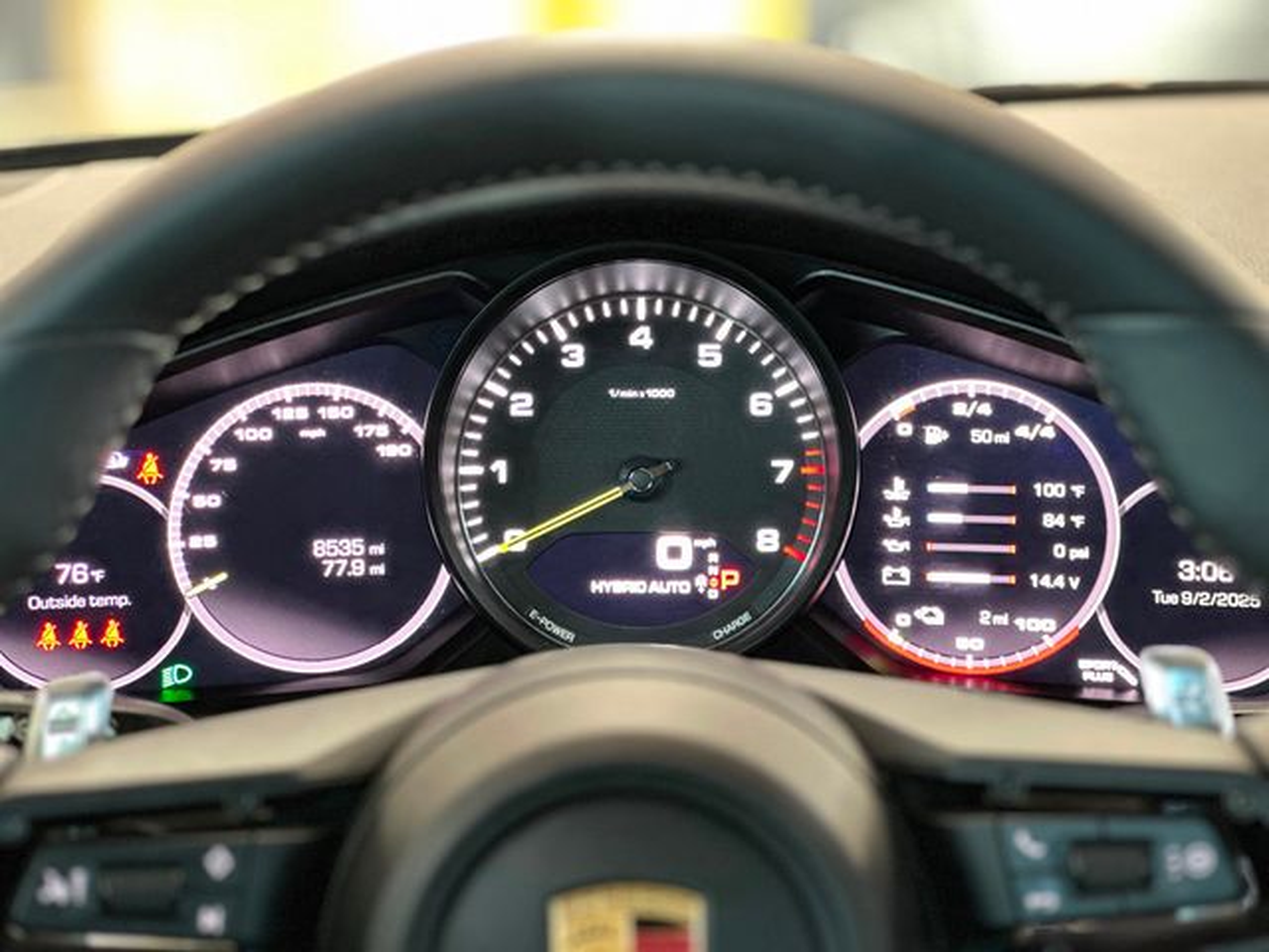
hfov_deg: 25.3
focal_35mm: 77
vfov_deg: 19.1
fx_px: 2823
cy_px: 476
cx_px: 634
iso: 400
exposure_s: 1/15
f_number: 2.8
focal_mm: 9
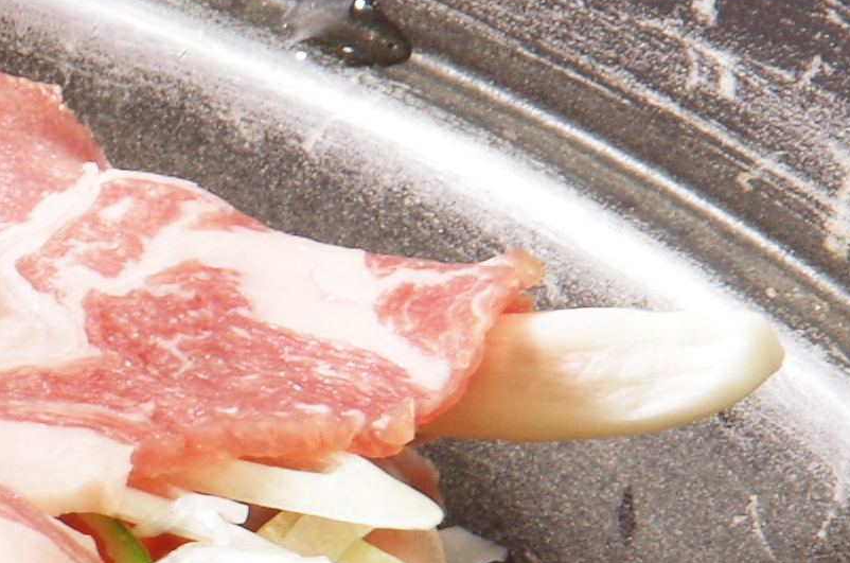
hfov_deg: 1.7
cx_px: -969
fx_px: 29237
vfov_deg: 1.1
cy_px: 905
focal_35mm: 1241
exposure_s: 4
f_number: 20
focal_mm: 135
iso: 200
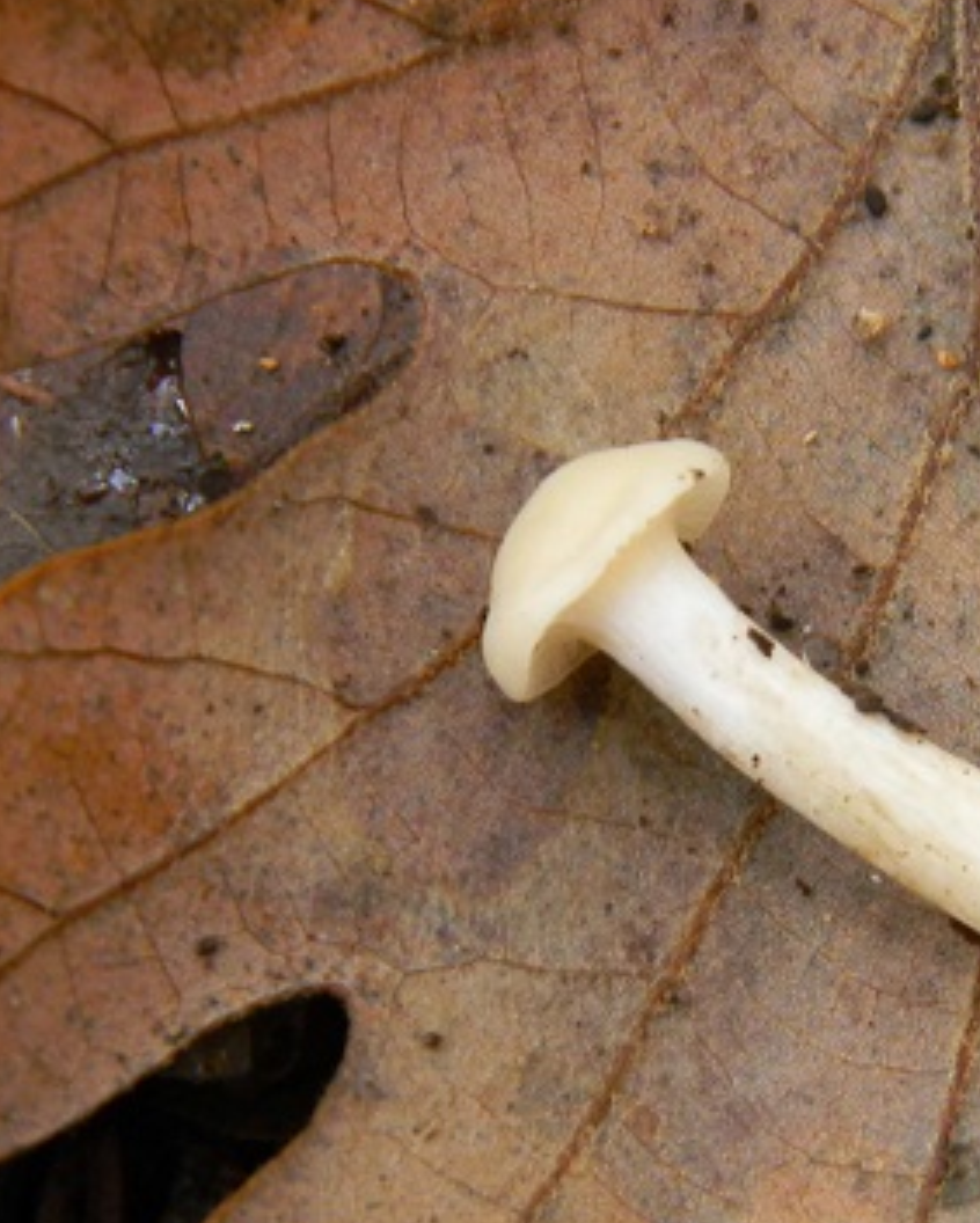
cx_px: 921
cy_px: 792
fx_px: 6665
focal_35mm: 184
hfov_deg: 8.4
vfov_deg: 10.5
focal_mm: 15.1
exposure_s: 1/30
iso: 182
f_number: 4.5
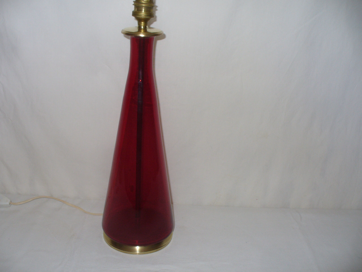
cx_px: 181
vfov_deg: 38.7
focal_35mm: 37
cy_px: 136
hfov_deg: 50.1
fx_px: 387
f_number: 2.8
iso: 100
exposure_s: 1/40
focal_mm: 6.1
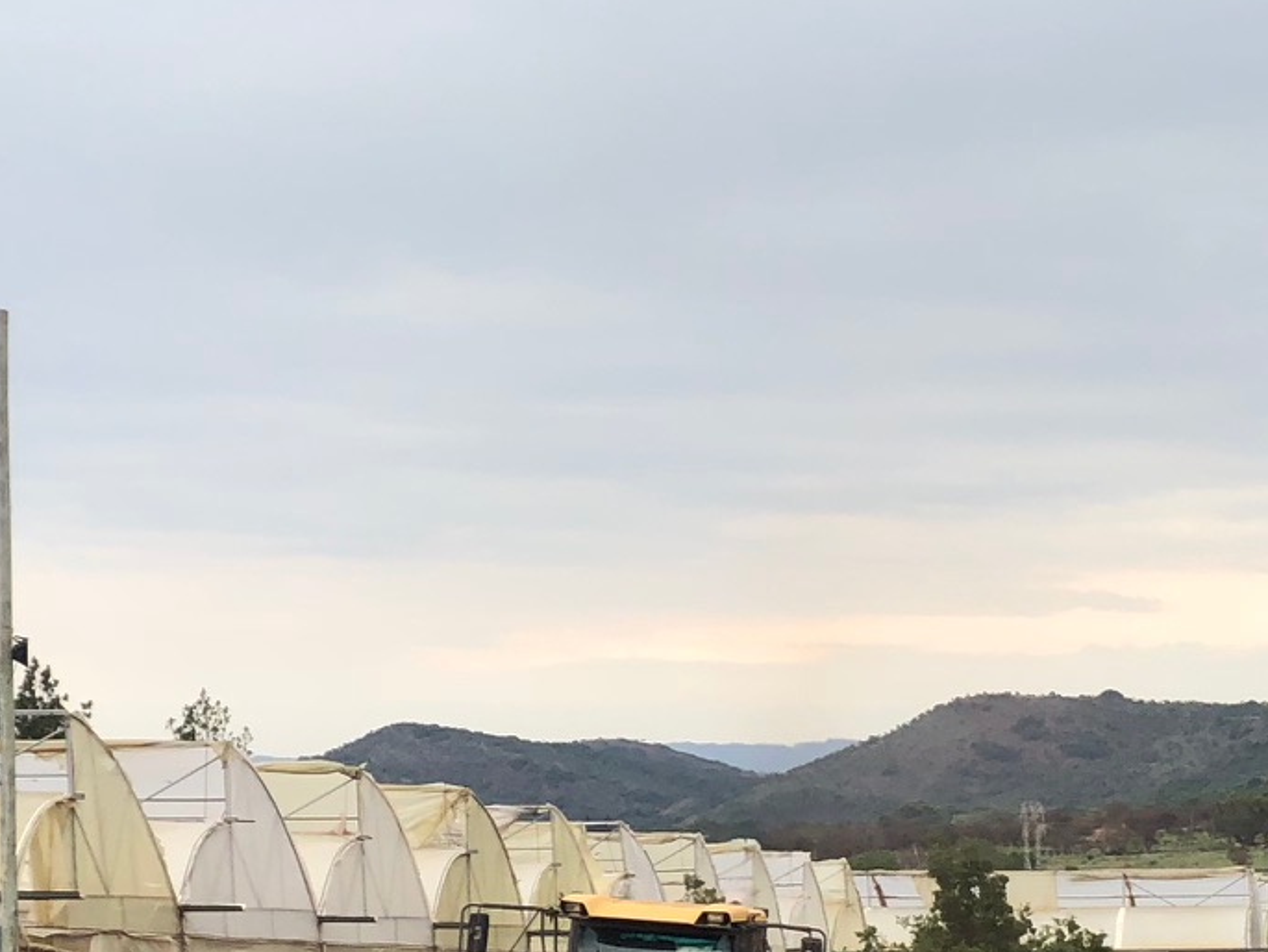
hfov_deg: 12.5
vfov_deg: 9.5
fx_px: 5605
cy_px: 1271
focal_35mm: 153
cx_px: 1684
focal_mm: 6
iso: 16
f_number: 2.4
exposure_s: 1/432
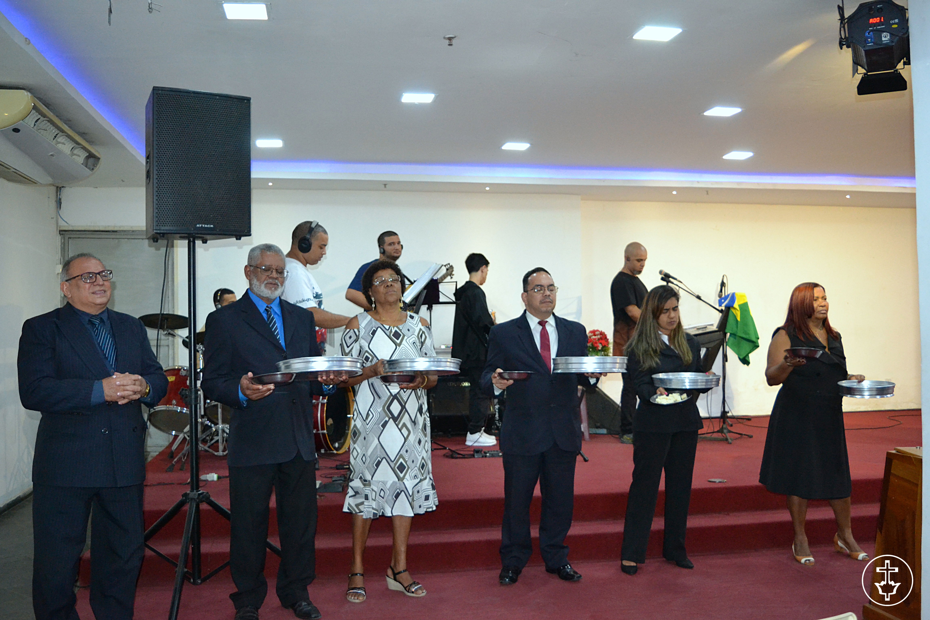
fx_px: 852
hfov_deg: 57.2
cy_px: 310
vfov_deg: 40.0
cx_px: 465
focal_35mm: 33
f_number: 3.8
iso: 2200
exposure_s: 1/60
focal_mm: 22
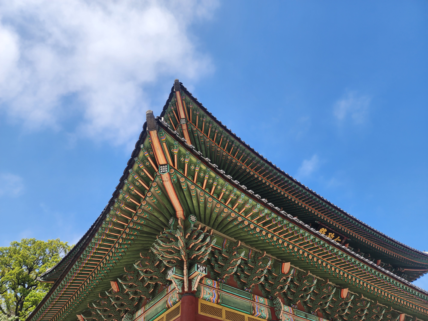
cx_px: 214
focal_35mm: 23
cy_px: 160
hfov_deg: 73.9
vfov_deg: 58.9
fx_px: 284
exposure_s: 1/861
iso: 12
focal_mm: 6.4
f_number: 1.8
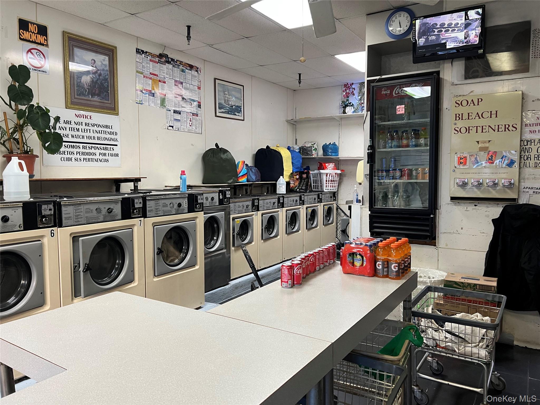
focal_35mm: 26
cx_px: 270
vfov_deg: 53.1
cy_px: 202
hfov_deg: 67.3
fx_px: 406
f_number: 1.5
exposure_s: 1/60
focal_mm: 5.7
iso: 125
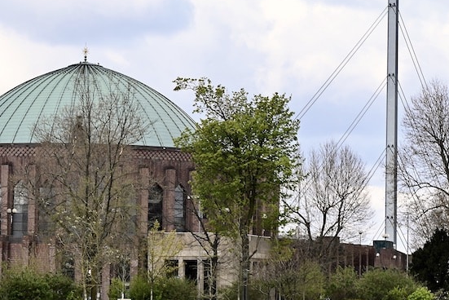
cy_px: 188
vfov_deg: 10.6
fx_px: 1622
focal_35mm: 130
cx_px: 104
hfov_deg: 15.7
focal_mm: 70
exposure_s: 1/80
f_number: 8
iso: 100
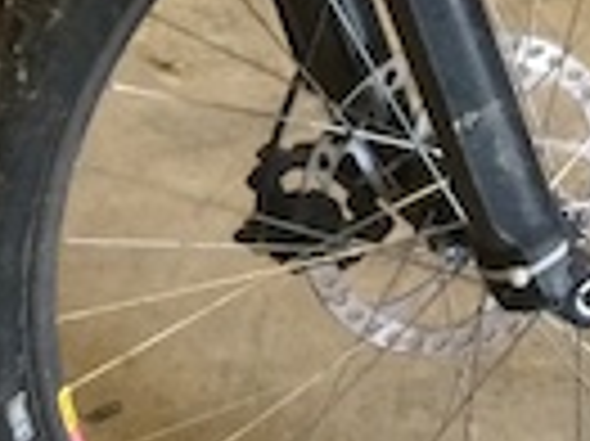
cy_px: -189
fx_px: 3116
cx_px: -473
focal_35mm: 183
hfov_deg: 10.2
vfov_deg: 8.0
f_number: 2.2
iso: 250
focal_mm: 4.12
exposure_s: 1/30
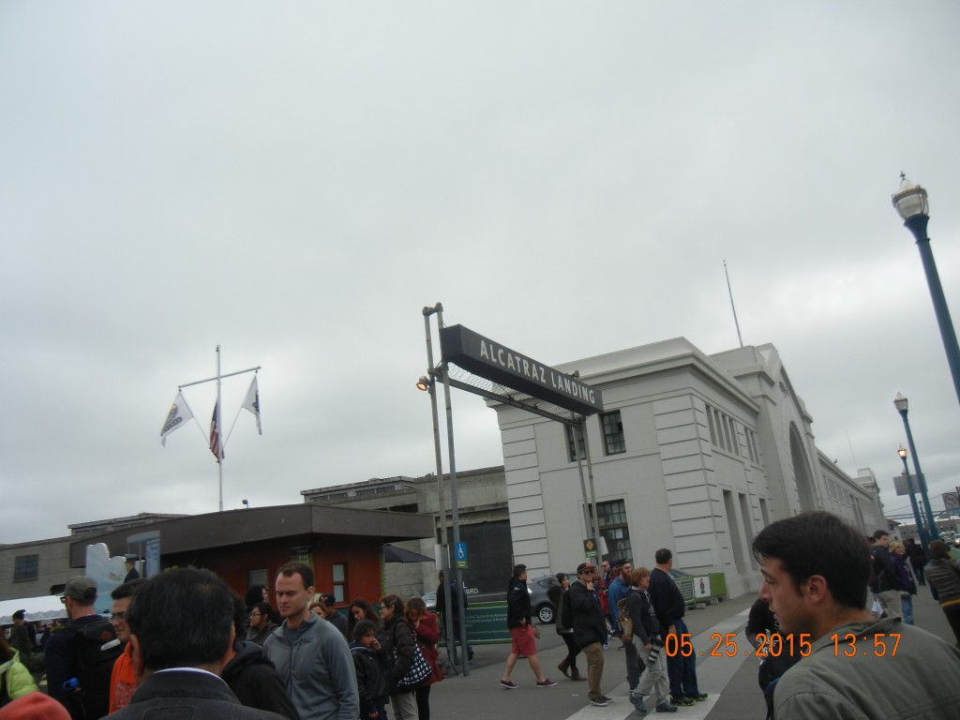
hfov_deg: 60.0
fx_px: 832
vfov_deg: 46.8
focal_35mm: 30
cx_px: 480
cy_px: 360
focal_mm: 5.4
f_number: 7
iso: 160
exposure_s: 1/541
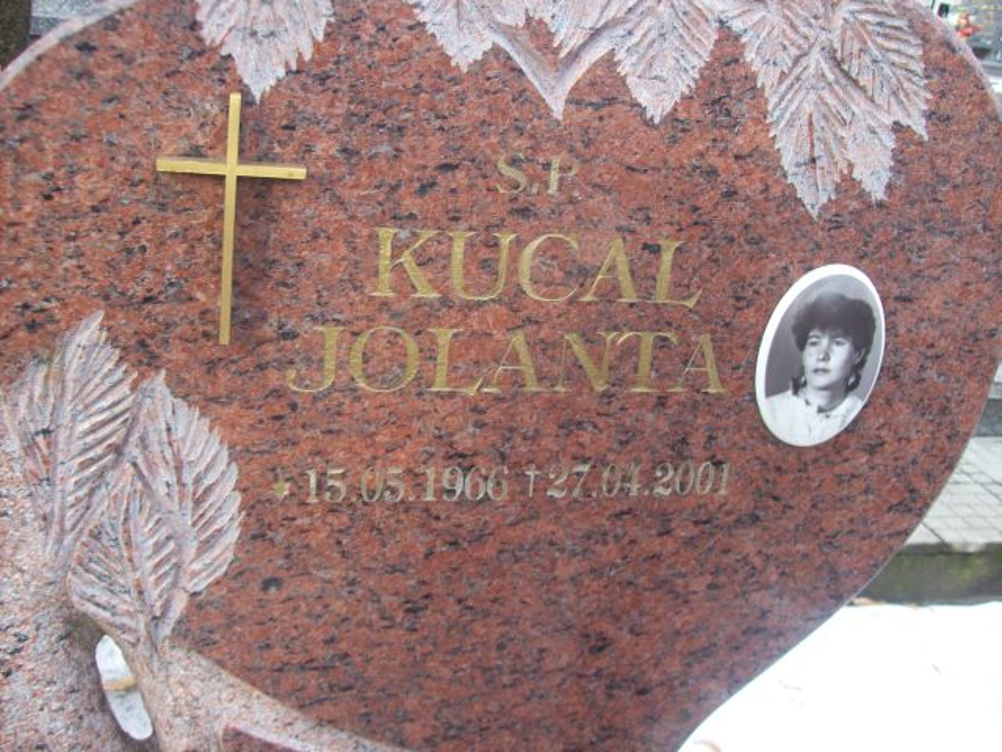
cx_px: 501
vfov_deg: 39.7
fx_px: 1042
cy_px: 376
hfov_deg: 51.4
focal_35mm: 36
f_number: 2.7
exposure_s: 1/64
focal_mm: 6
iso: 80
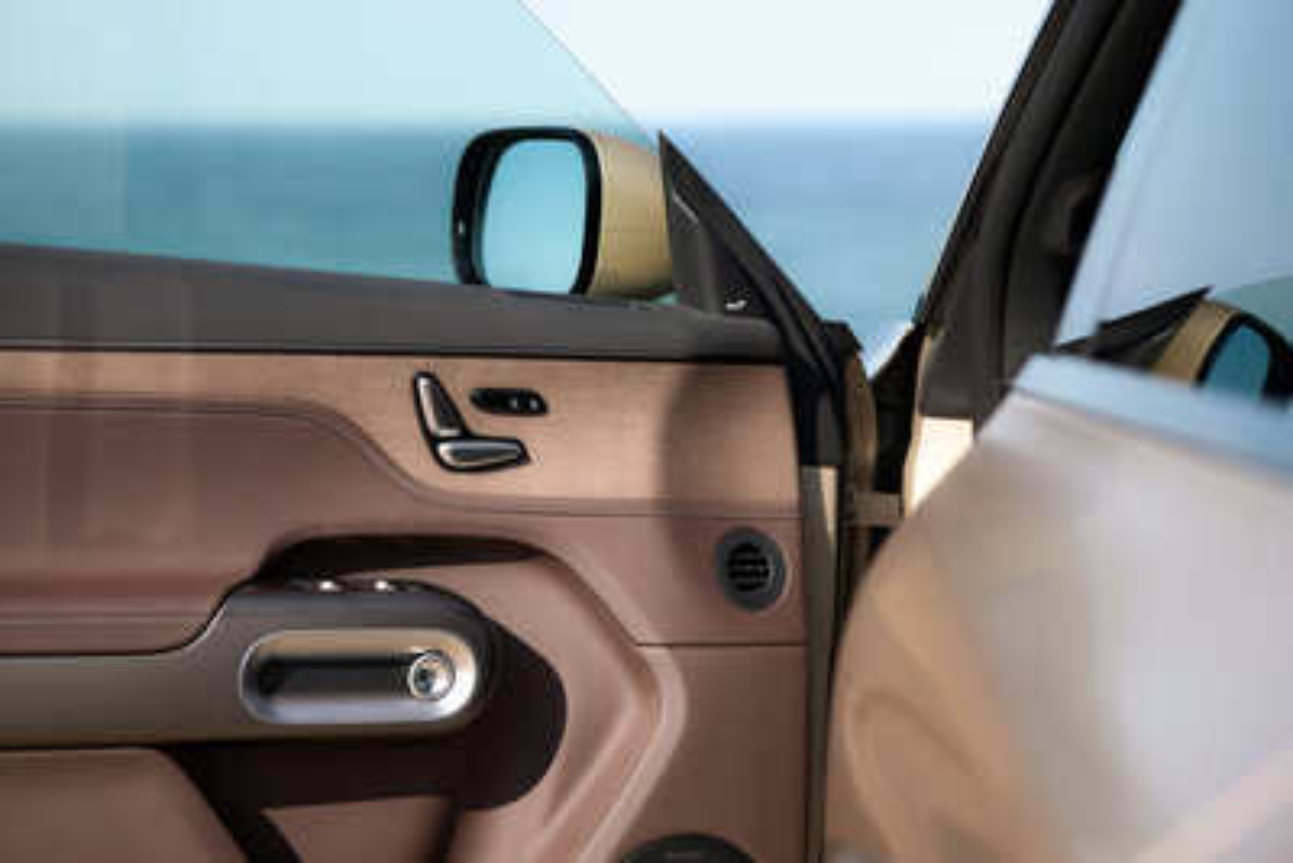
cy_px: 432
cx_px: 646
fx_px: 3413
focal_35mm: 95
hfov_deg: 21.5
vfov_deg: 14.4
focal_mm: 95
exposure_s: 1/1600
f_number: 4
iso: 160
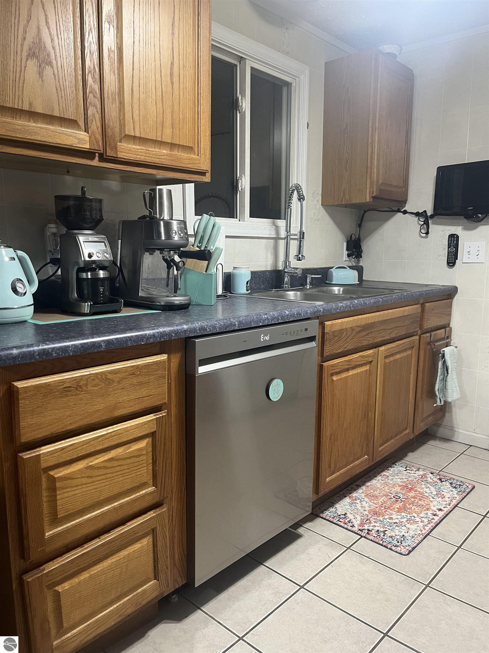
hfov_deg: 53.1
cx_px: 244
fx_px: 490
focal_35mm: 26
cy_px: 326
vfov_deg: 67.3
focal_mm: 5.1
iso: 200
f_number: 1.6
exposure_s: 1/60
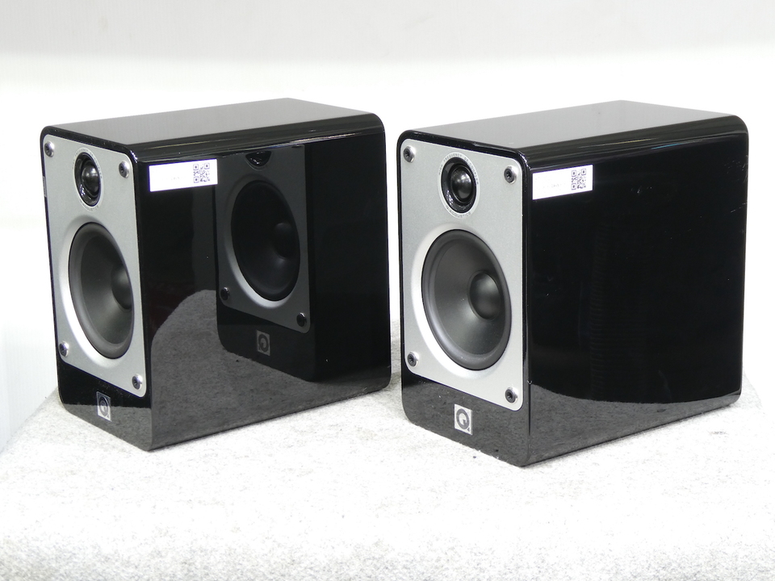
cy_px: 290
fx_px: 1567
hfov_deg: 27.8
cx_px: 388
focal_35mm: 70
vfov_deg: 21.0
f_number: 4.5
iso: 200
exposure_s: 1/3.2
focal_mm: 12.5
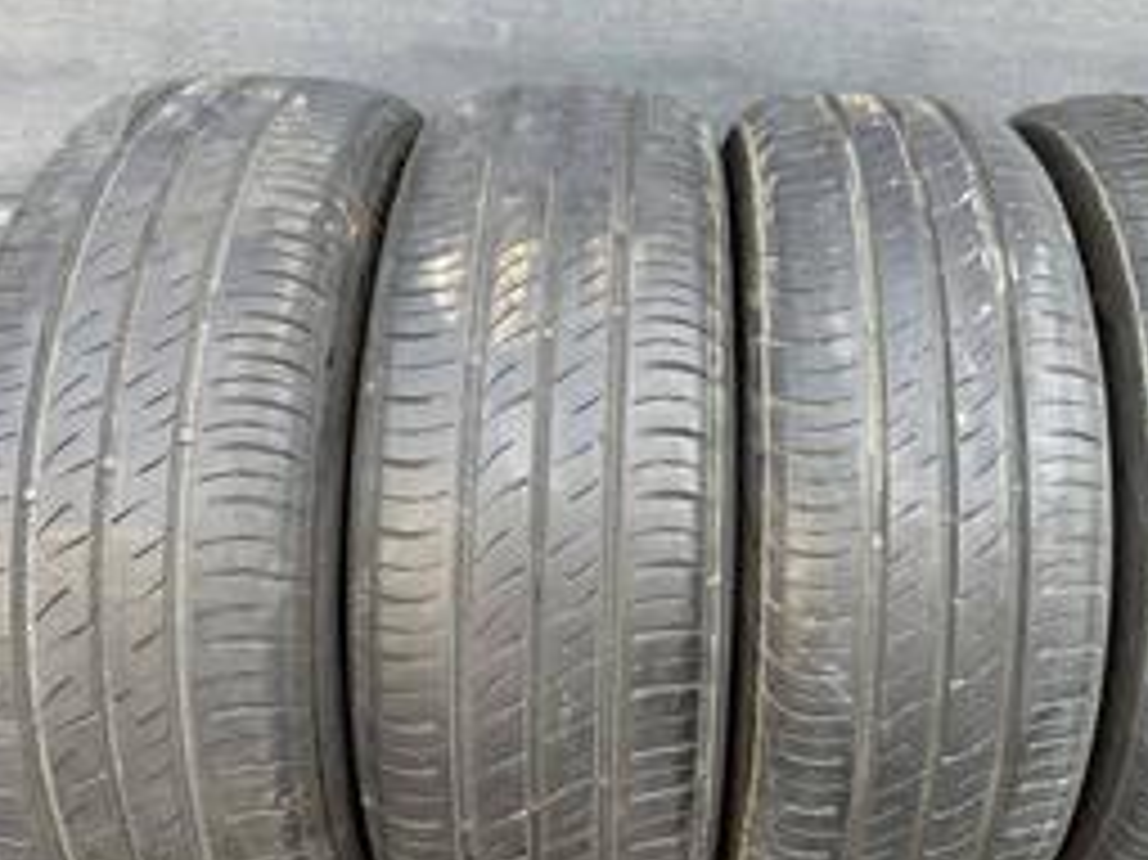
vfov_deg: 42.9
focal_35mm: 33
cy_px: 398
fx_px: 1094
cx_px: 702
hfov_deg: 54.9
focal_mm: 6.86
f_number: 1.78
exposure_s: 1/121
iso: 100
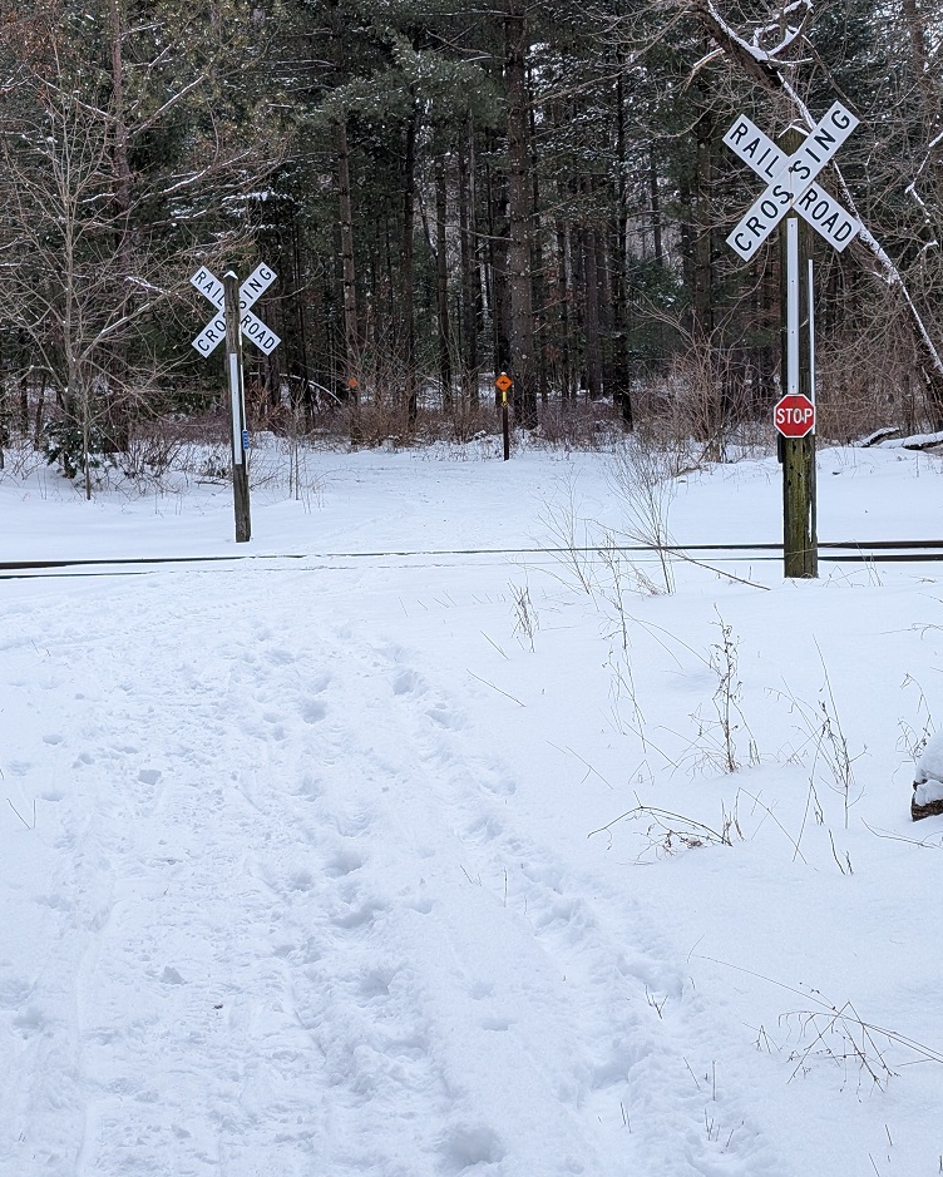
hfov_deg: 29.2
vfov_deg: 36.0
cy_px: 604
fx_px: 1813
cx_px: 478
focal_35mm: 52
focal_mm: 6.9
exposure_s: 1/829
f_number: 1.68
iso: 42
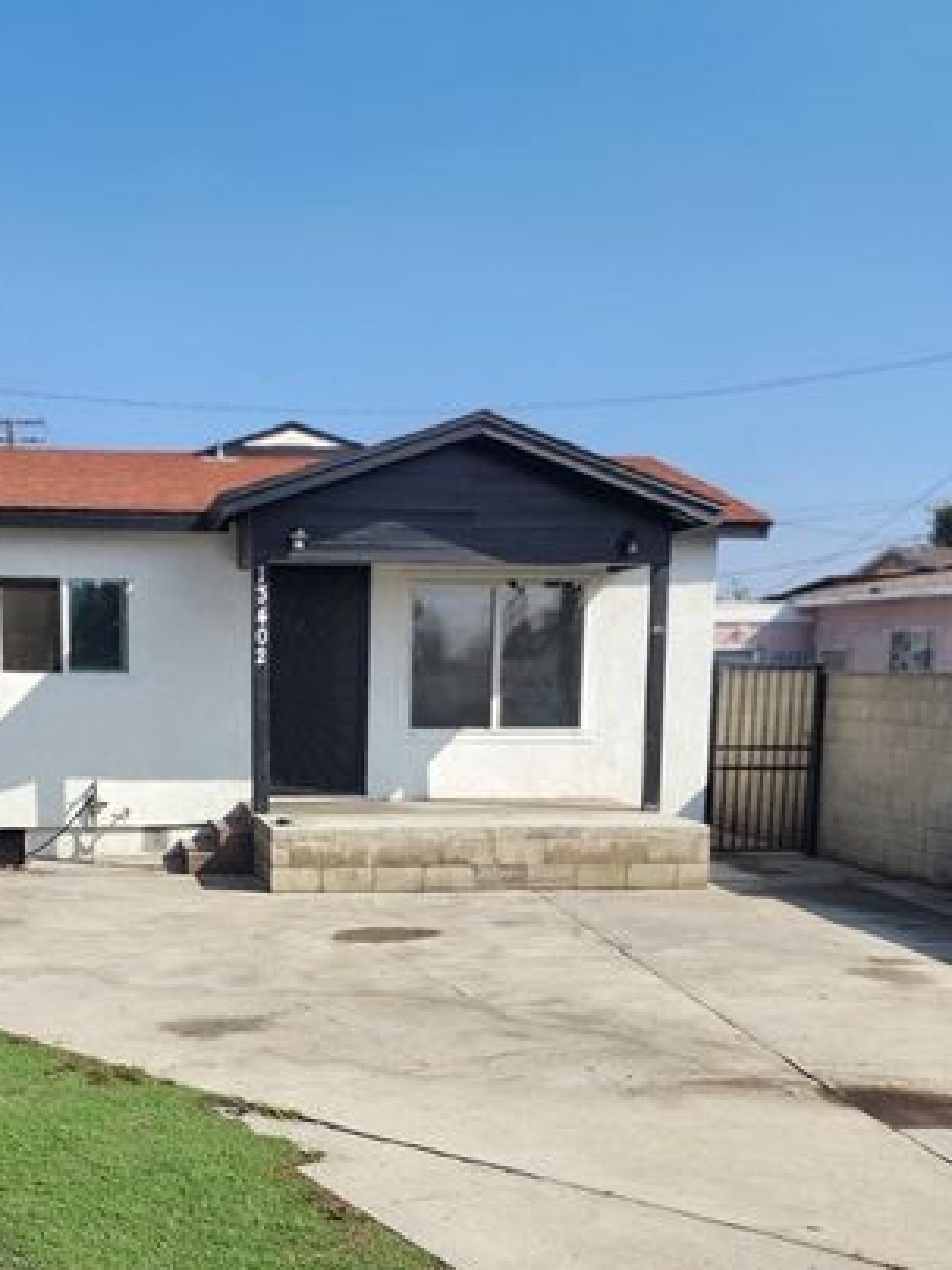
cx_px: 236
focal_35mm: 38
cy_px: 869
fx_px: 1393
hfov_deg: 36.8
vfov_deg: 48.0
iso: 12
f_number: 1.8
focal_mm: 6.4
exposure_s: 1/1108
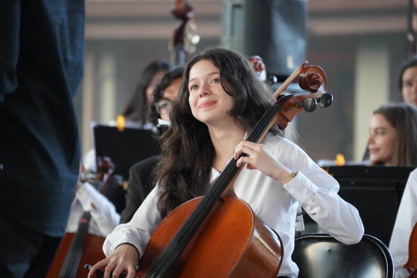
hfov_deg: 9.2
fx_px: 2594
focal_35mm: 224
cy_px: 139
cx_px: 208
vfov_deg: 6.1
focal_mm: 224
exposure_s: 1/250
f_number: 5.6
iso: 8000
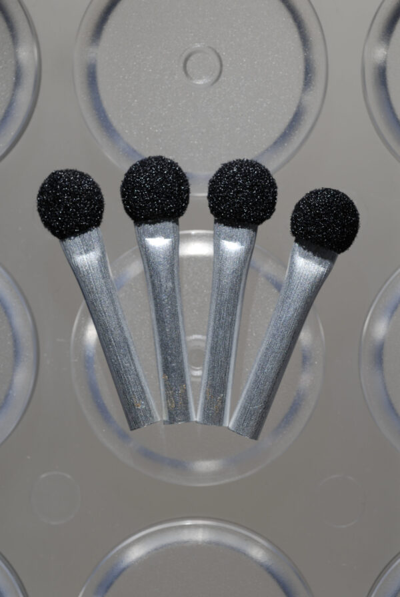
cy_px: 298
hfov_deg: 15.2
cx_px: 200
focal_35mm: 90
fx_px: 1495
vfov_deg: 22.6
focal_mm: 60
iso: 100
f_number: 8
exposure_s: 1/30
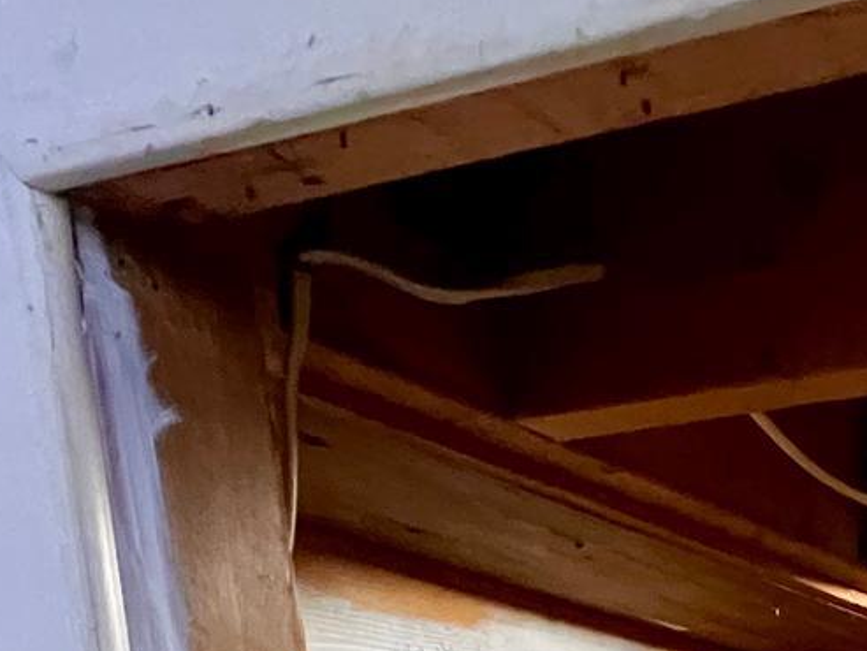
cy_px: 1239
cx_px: 1240
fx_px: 1353
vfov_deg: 19.0
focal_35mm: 54
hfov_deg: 27.1
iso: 640
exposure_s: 1/60
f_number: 1.8
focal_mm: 1.57
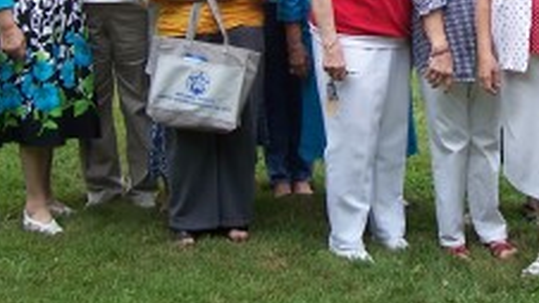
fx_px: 1172
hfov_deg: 25.6
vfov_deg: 14.0
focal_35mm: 82
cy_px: -123
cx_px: 394
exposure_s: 1/350
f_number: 2.7
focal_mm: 5.6
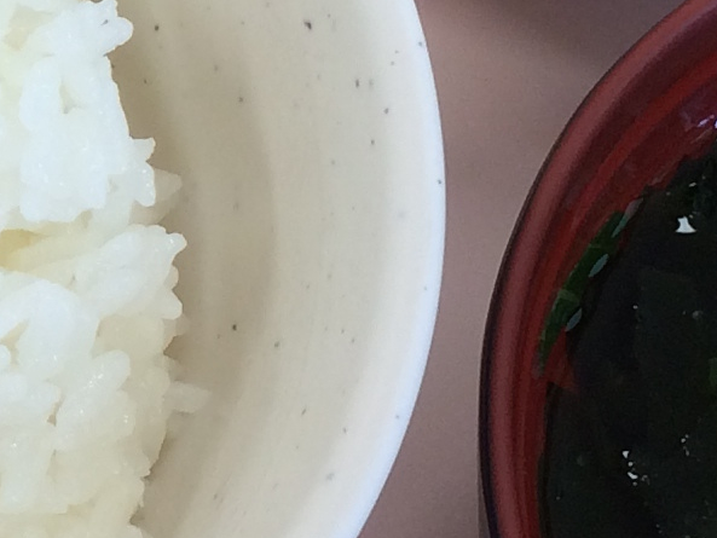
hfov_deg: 11.4
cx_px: -406
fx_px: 3418
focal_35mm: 165
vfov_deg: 9.0
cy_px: 29
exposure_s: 1/60
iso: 40
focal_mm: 4.12
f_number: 2.2
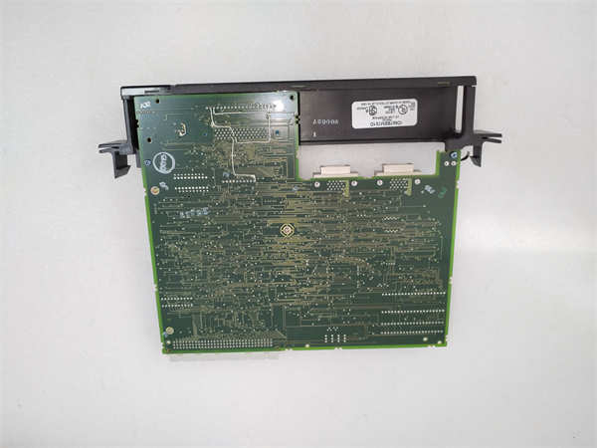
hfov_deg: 67.3
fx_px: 448
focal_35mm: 26
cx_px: 298
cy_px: 224
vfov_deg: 53.1
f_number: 1.8
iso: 250
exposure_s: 1/33.3
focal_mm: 4.75
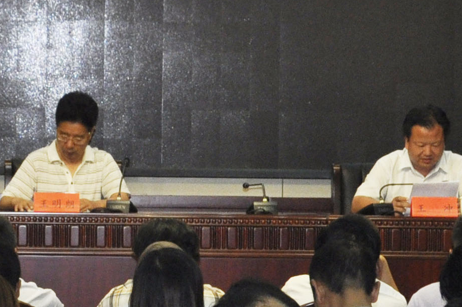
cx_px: 100
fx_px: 2871
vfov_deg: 6.1
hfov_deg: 9.2
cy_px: 202
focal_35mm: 224
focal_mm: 32
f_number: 4.2
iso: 640
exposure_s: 1/60
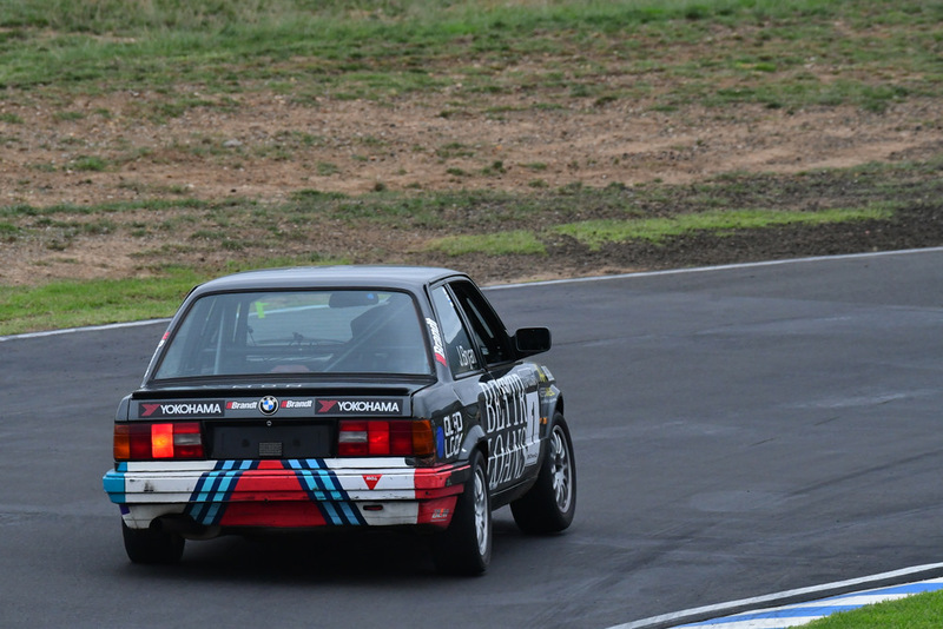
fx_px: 15721
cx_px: 472
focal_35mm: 600
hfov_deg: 3.4
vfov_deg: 2.3
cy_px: 314
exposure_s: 1/640
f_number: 10
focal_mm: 400
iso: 2000
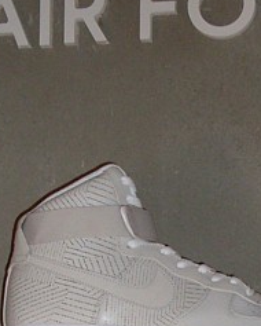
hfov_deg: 12.7
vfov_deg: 15.0
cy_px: 457
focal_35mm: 121
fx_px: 1167
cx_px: 227
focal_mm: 6.3
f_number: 2.8
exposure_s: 1/45
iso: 100
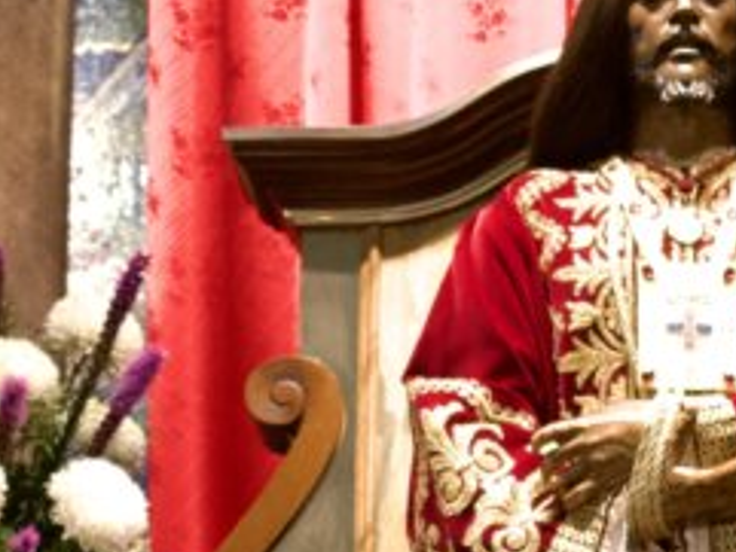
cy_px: 1058
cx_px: 654
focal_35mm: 115
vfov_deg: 11.7
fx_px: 2446
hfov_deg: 16.9
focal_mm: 24
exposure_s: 1/160
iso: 1600
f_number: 2.8
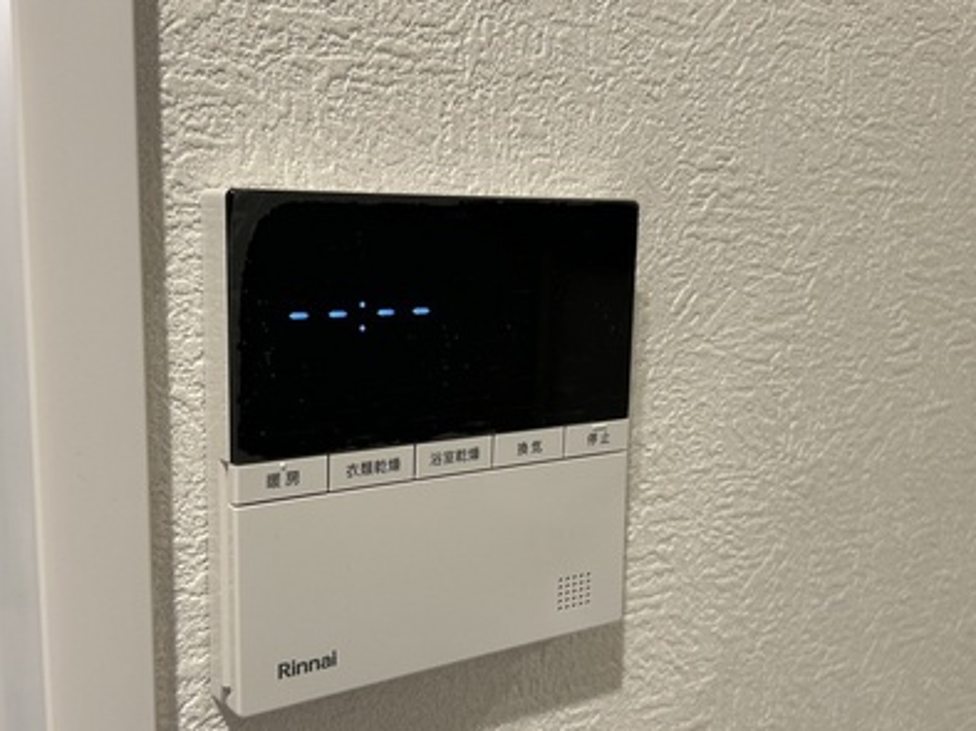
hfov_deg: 50.0
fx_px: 1043
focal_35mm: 37
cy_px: 404
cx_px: 414
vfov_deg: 38.6
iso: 80
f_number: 1.5
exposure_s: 1/60
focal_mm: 5.7
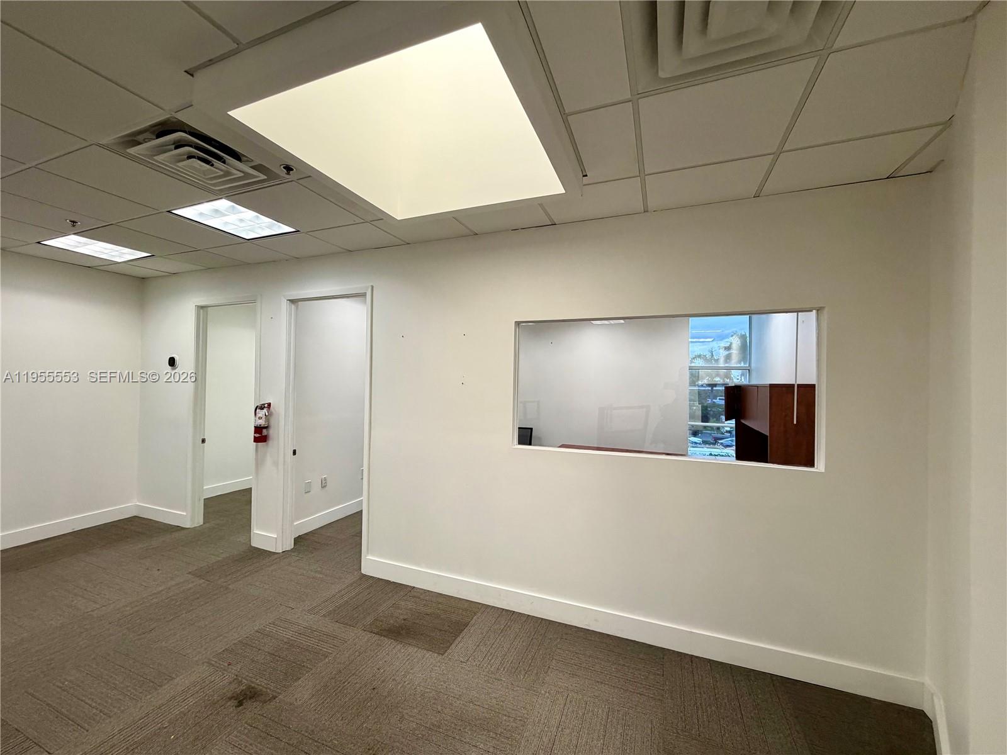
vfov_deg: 85.7
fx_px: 407
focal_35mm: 14
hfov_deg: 102.1
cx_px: 504
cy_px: 378
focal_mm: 2.22
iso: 160
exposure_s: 1/120
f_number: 2.2
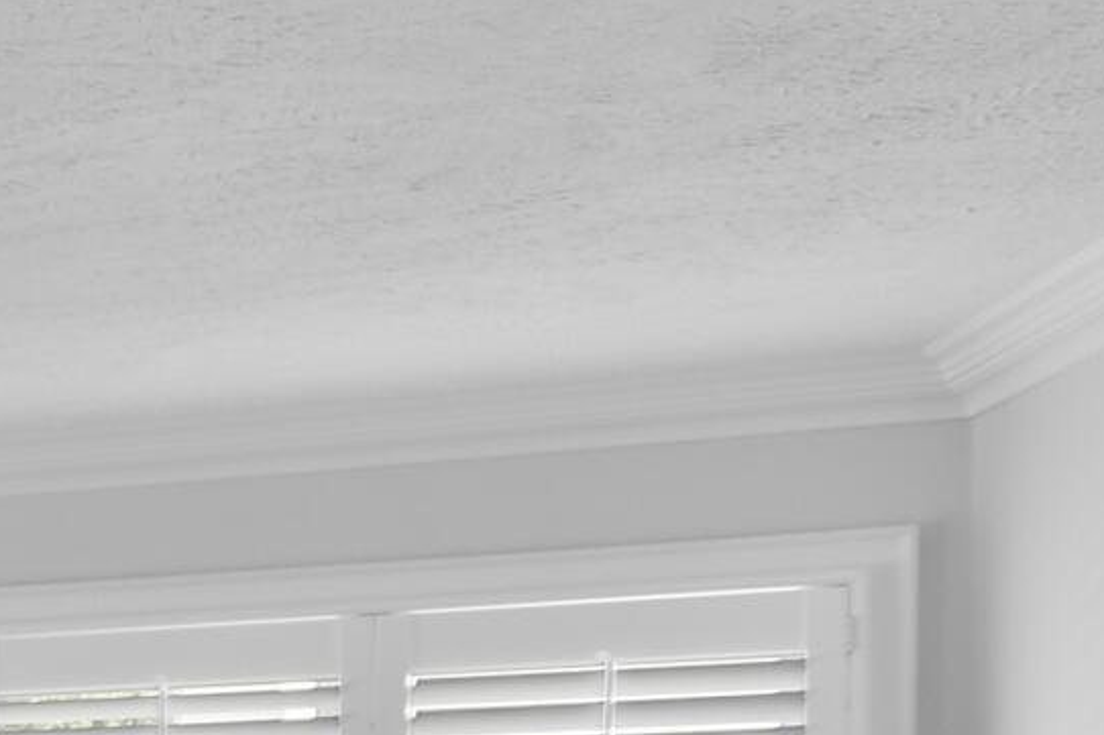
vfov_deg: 15.0
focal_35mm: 83
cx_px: -1695
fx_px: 2544
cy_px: 1163
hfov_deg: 14.1
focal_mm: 10
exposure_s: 1/15
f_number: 4.5
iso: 100
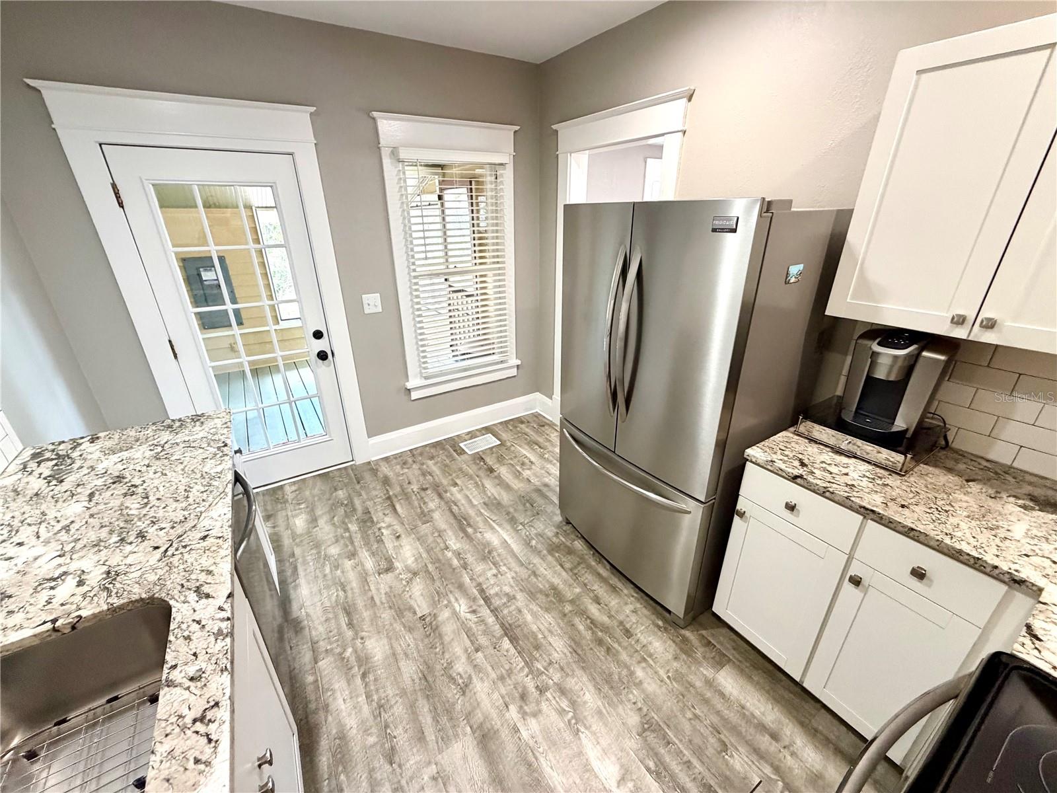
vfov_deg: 85.7
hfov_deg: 102.1
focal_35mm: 14
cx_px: 528
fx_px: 427
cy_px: 396
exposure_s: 1/60
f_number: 2.2
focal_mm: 2.22
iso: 400
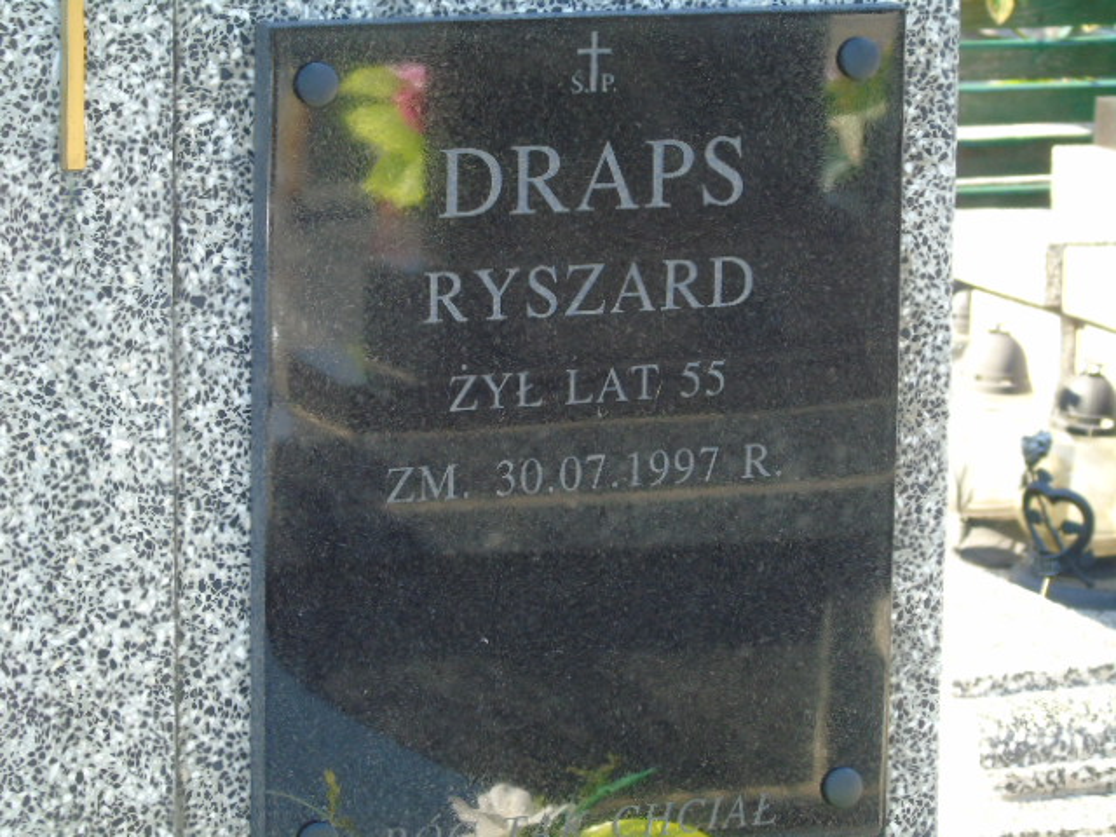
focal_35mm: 162
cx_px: 558
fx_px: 5223
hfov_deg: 12.2
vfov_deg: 9.2
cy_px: 418
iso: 250
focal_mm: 29
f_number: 4.9
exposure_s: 1/125
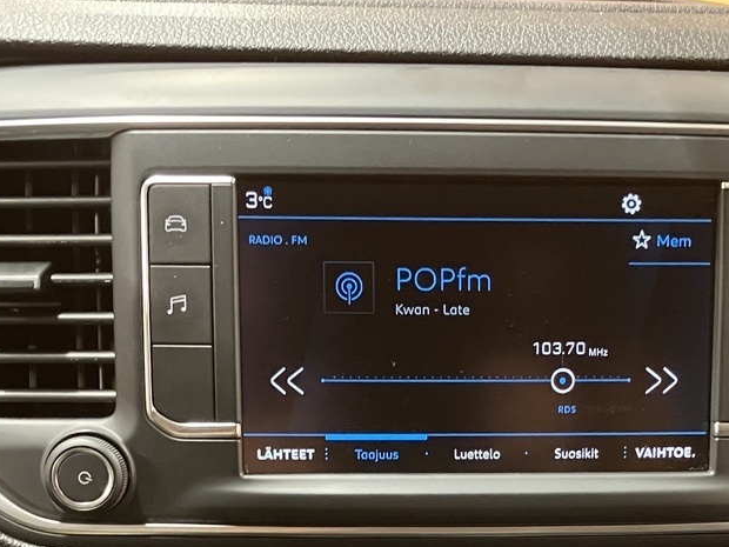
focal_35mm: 65
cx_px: 437
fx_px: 1369
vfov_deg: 21.5
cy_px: 594
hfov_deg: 29.7
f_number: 1.8
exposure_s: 1/30
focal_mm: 3.99
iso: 500
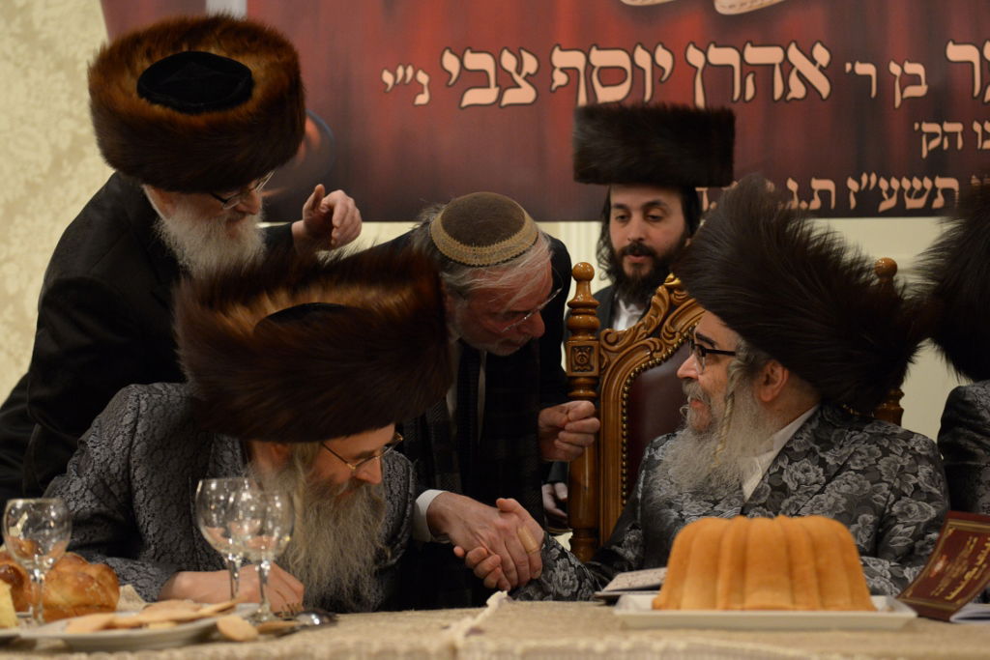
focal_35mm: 60
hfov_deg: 33.4
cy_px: 330
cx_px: 495
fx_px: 1650
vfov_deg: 22.6
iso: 2500
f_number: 2.8
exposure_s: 1/100
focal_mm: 60
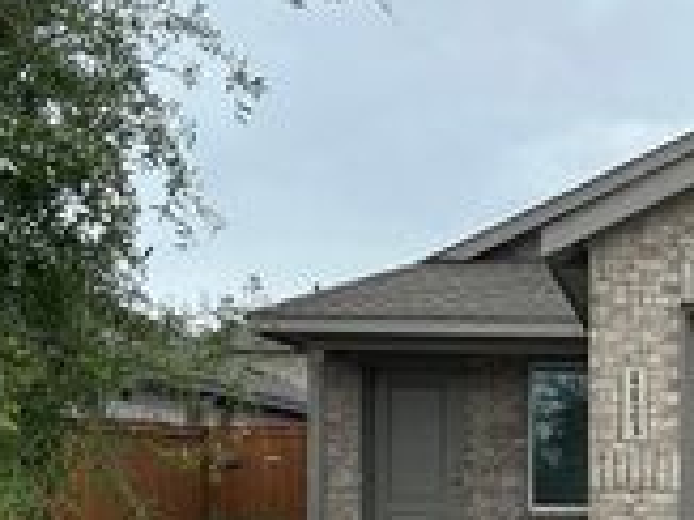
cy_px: 518
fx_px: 1603
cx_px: 741
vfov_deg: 18.0
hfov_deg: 23.1
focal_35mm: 80
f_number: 1.5
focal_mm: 5.7
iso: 50
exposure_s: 1/2513
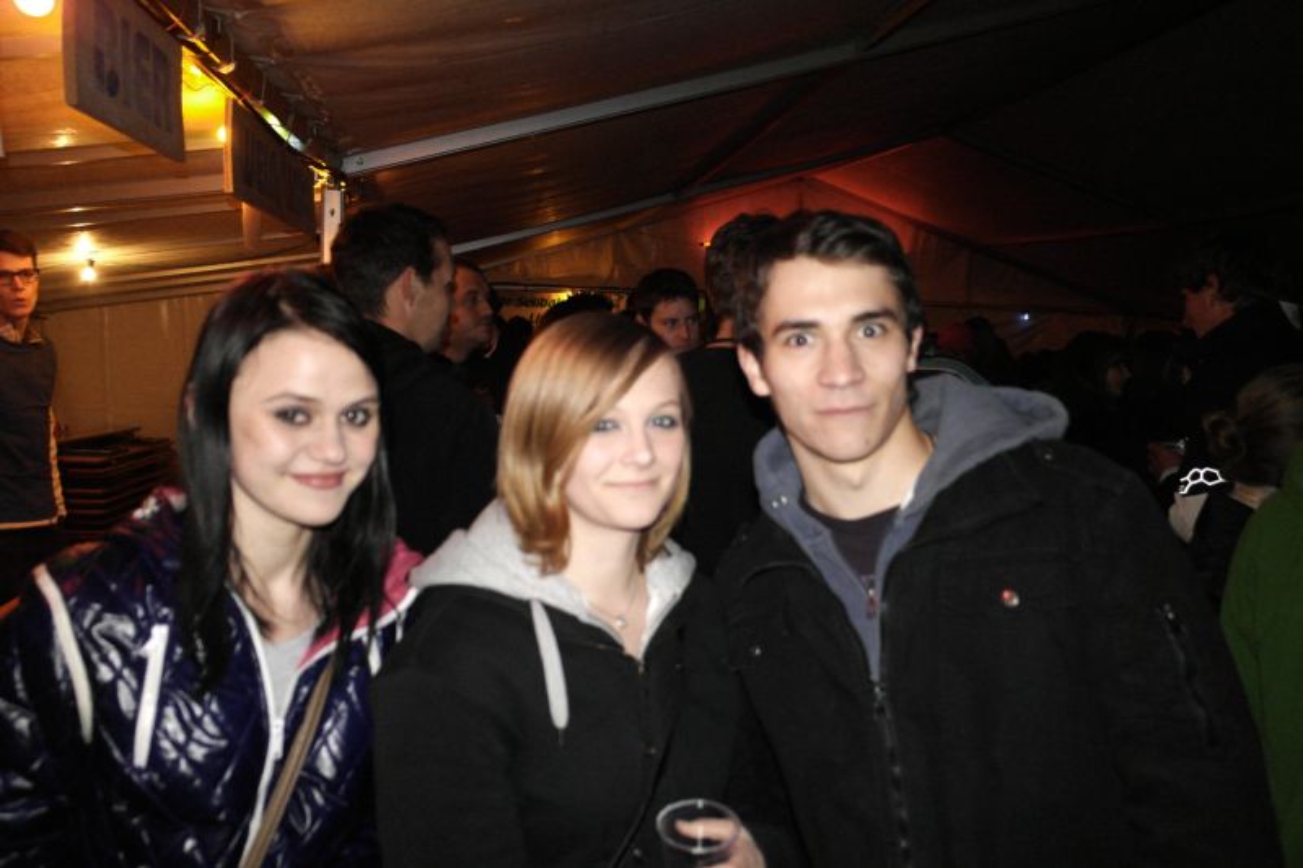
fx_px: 1086
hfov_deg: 61.9
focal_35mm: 30
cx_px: 652
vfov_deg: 43.6
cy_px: 434
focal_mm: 20
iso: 1600
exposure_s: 1/40
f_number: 3.5
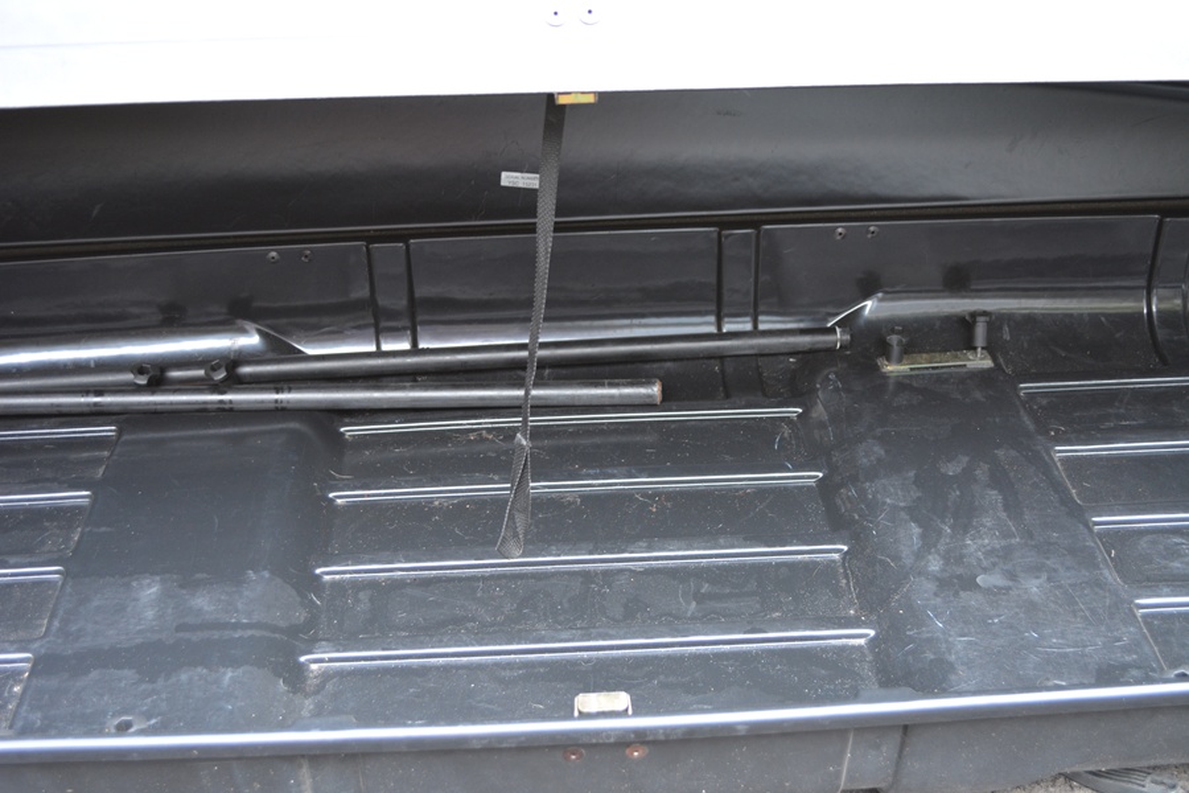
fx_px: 1387
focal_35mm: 42
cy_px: 396
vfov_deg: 31.9
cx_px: 594
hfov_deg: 46.4
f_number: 4.5
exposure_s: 1/50
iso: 800
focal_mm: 28
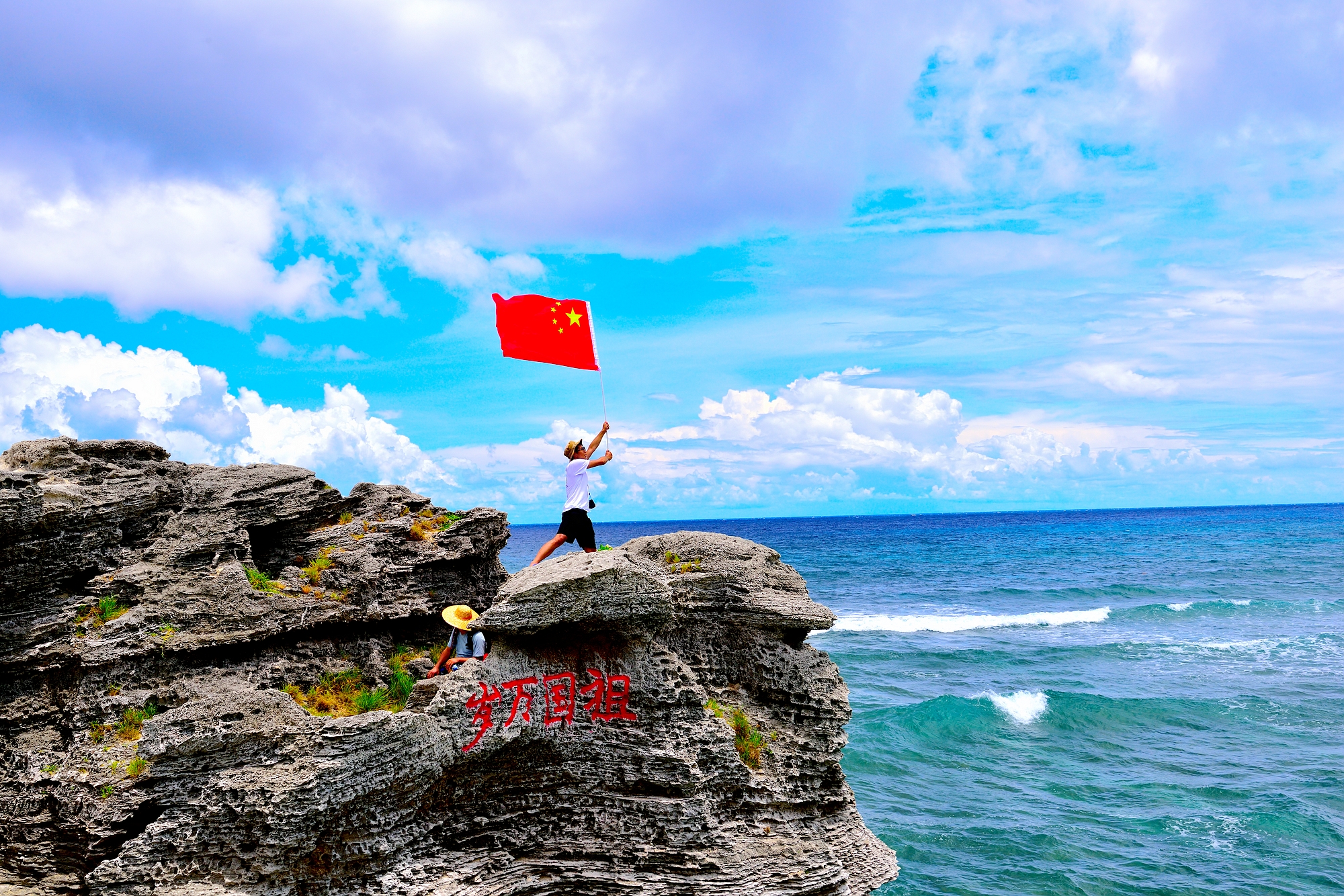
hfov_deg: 54.4
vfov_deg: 37.9
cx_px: 672
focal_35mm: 35
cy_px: 448
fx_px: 1307
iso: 200
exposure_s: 1/320
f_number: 13
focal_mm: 35
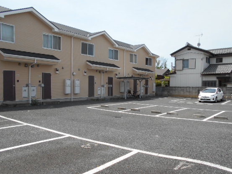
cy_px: 96
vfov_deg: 46.7
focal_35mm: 30
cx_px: 127
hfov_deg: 59.9
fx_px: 201
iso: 80
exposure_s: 1/1000
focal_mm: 4.6
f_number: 3.2
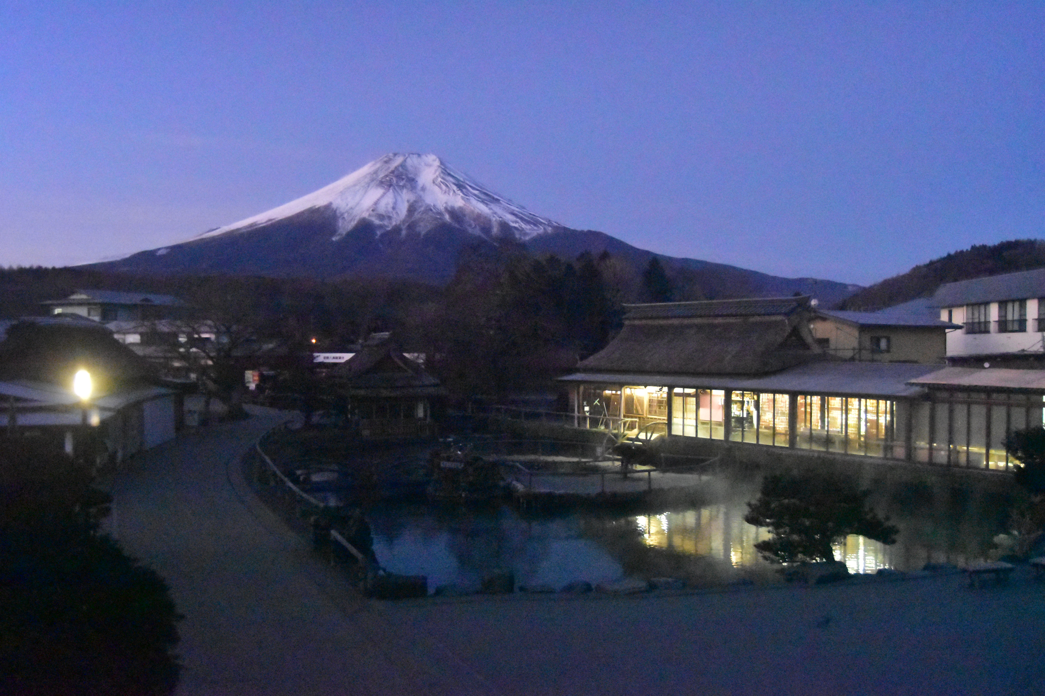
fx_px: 2395
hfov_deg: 24.6
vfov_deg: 16.6
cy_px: 348
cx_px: 522
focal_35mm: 82
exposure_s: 1/80
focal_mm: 55
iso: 25600
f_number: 5.6
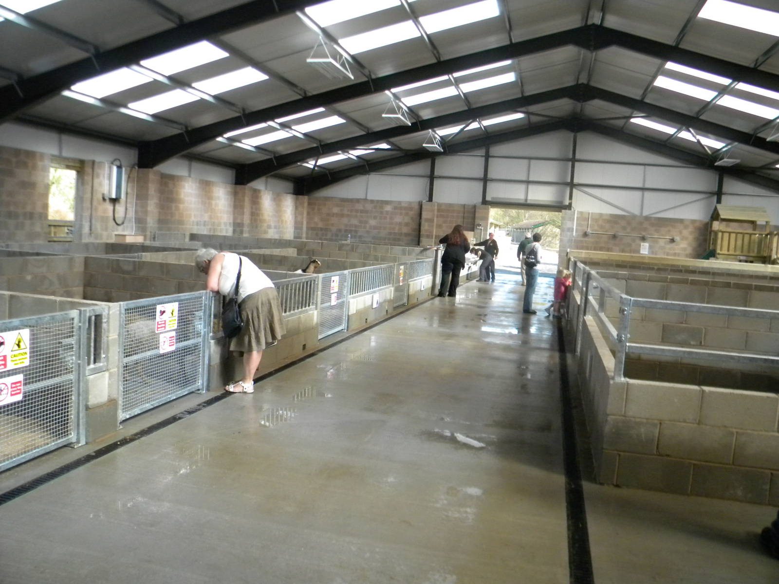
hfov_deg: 63.4
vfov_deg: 49.7
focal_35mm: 28
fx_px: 630
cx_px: 390
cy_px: 292
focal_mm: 5
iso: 400
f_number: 3.5
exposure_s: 1/523
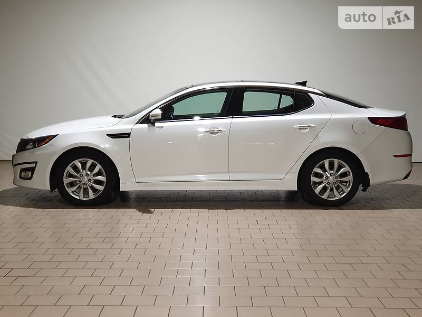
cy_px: 158
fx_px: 634
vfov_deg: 28.0
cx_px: 211
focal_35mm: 52
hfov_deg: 36.8
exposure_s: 1/20
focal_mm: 6
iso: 160
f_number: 2.4
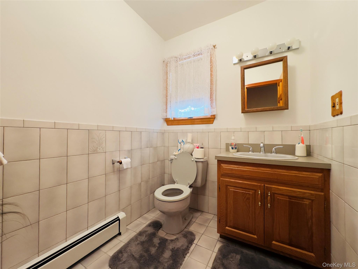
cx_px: 179
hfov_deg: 102.1
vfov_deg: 85.7
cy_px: 134
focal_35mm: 14
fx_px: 145
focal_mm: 2.22
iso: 320
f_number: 2.2
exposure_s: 1/120
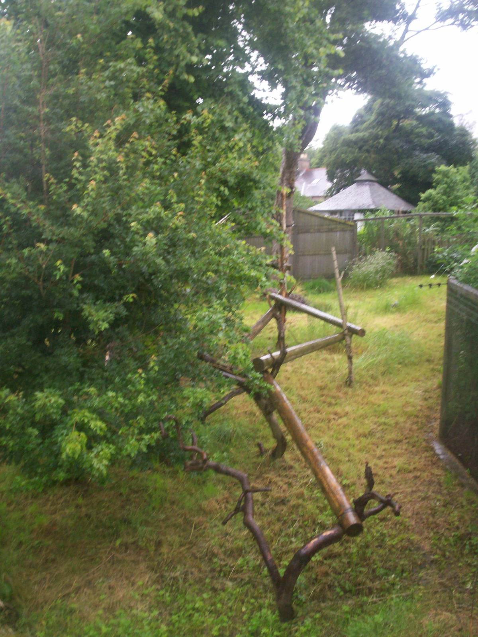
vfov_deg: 51.4
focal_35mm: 36
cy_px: 318
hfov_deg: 39.7
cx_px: 239
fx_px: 663
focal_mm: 5.9
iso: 140
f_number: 4.5
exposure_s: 1/64
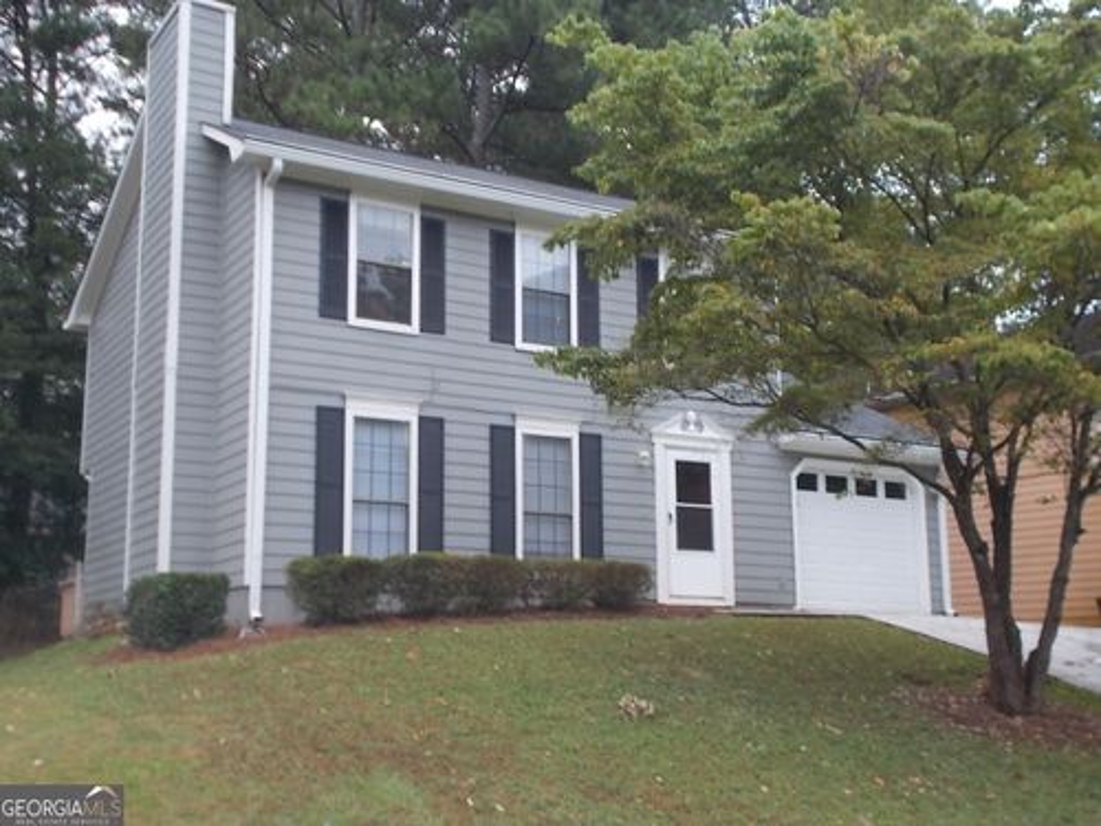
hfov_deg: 42.9
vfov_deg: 32.9
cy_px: 413
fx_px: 1399
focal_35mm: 44
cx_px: 550
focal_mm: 7.9
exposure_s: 1/30
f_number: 4.2
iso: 125
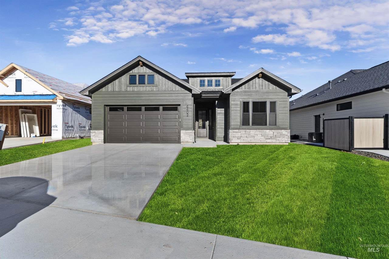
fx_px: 162
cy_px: 130
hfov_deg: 100.4
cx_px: 194
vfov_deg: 77.3
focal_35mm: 15
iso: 320
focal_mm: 10
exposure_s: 1/1000
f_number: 11
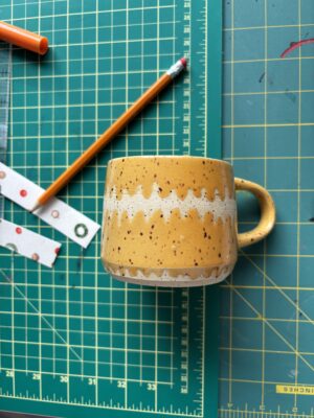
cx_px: 157
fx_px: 314
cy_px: 209
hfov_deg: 53.1
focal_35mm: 26
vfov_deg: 67.3
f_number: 1.6
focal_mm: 5.96
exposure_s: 1/121
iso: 50
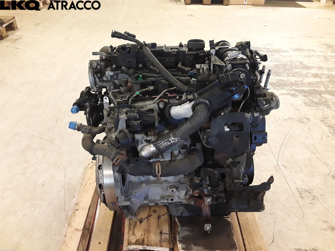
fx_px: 271
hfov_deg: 63.4
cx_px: 168
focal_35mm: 28
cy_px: 126
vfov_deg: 49.7
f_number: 1.9
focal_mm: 2.91
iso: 250
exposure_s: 1/50
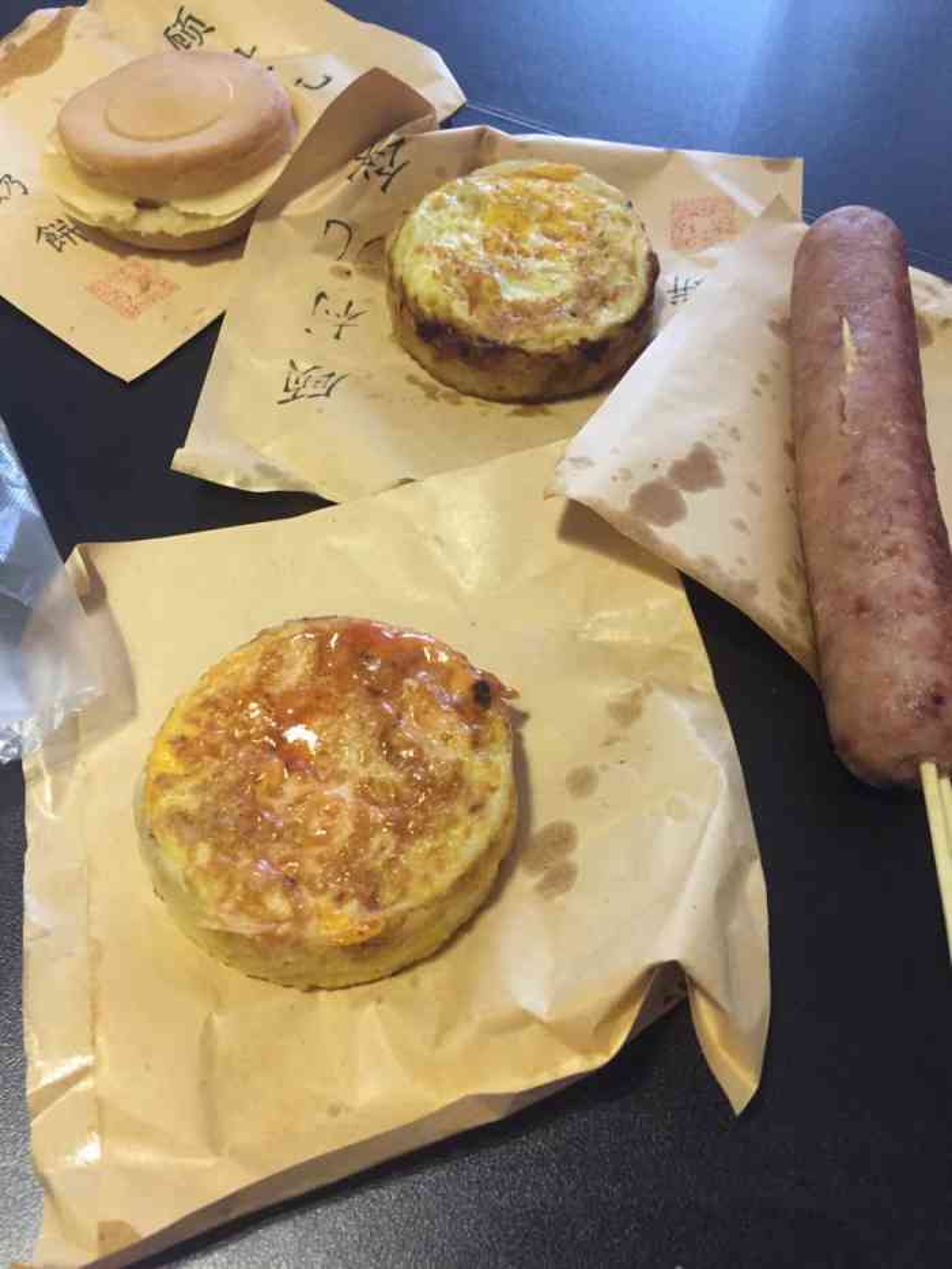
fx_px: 1063
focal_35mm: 29
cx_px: 476
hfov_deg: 48.2
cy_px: 634
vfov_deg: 61.7
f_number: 2.2
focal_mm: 4.15
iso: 320
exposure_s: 1/33
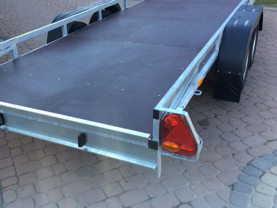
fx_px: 336
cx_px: 108
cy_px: 99
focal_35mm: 42
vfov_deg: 34.4
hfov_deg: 44.5
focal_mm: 4.15
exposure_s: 1/153
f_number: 2.2
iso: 25
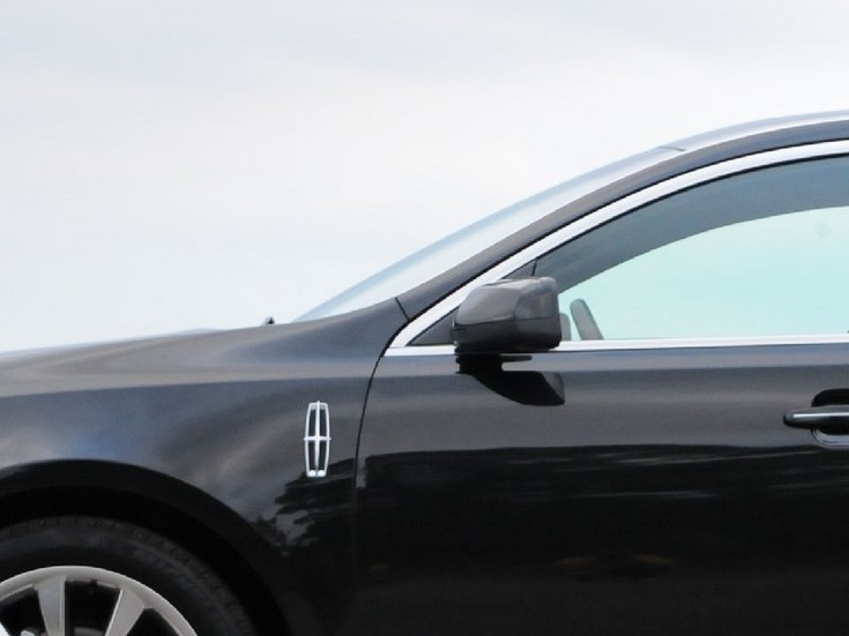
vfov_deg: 4.9
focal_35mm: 304
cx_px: 907
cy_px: 424
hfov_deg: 6.5
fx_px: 7455
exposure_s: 1/125
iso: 1000
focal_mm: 62
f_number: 4.2
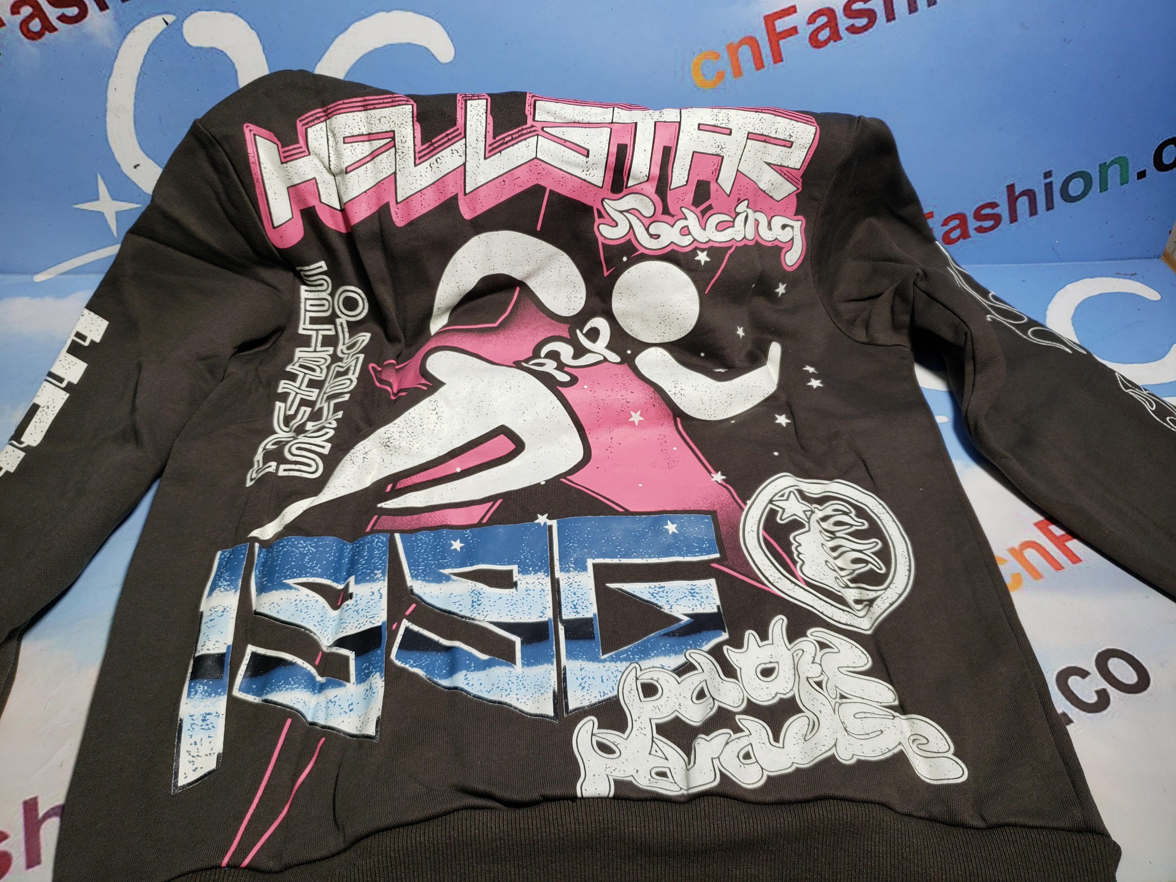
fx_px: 883
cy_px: 441
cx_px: 588
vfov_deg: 53.1
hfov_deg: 67.3
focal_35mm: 26
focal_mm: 4.3
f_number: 1.5
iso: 50
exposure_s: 1/383
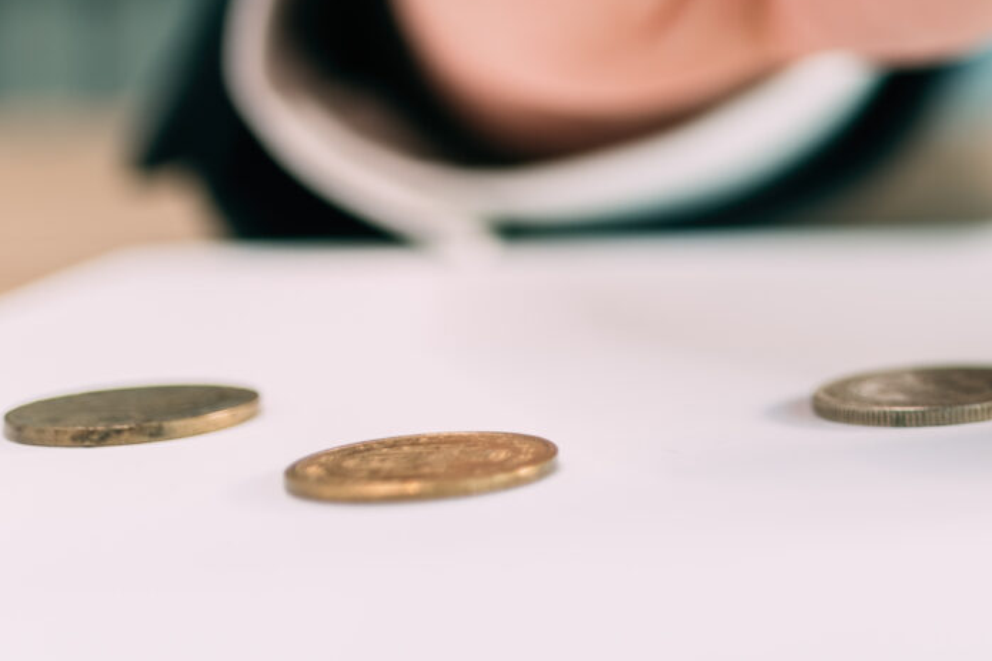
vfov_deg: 10.2
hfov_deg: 14.4
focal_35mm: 129
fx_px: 3554
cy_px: -388
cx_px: 1677
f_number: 2
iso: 100
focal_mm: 35
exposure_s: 1/80
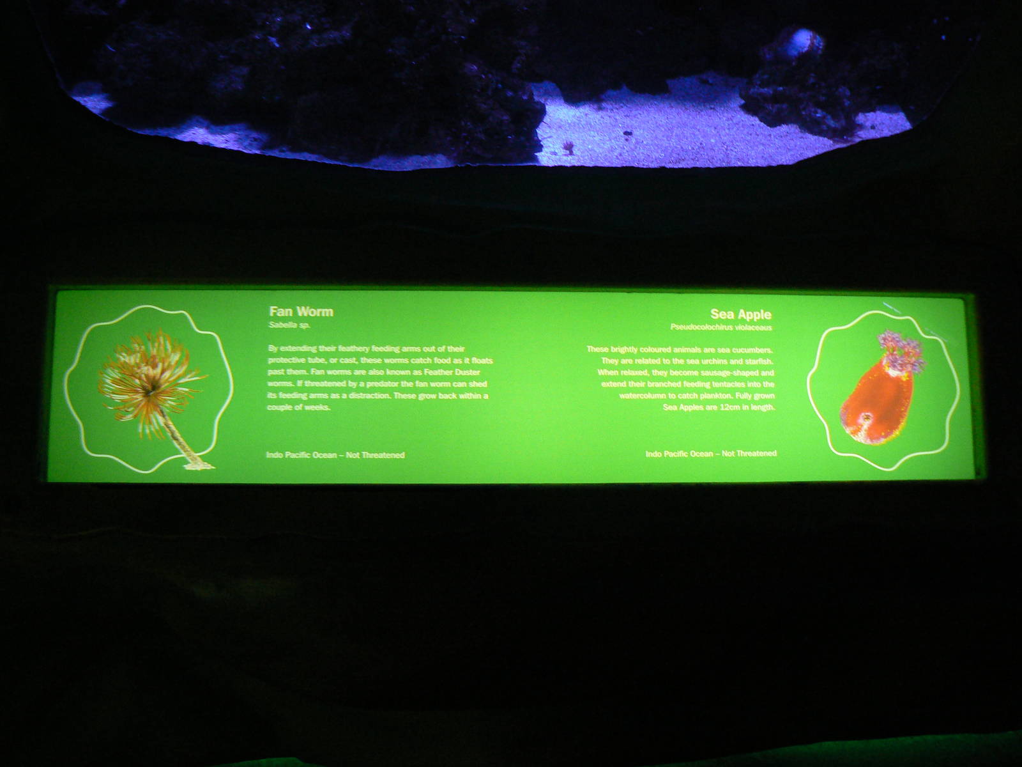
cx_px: 511
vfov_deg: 39.7
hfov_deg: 51.4
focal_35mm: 36
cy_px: 384
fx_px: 1063
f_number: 2.8
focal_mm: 6
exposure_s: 1/30
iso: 200
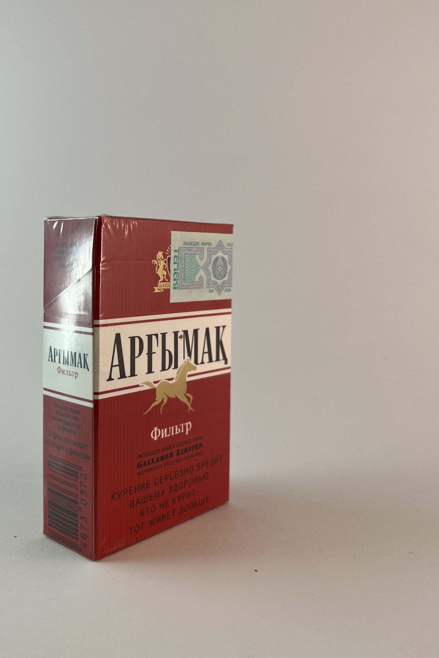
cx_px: 146
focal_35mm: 33
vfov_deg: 56.7
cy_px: 260
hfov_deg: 39.5
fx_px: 603
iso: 50
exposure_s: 1/394
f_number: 1.6
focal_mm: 5.1
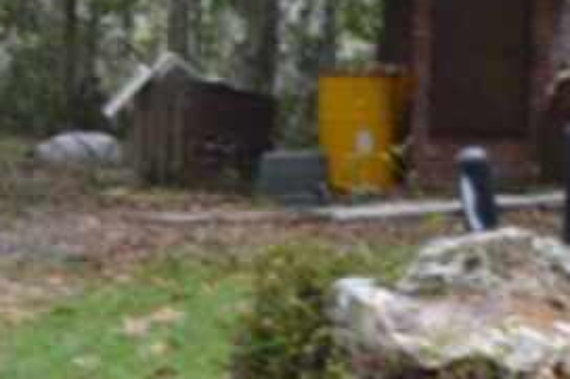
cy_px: 165
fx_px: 4019
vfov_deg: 5.4
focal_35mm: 254
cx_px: 788
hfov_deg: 8.0
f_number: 5.6
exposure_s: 1/125
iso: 400
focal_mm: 36
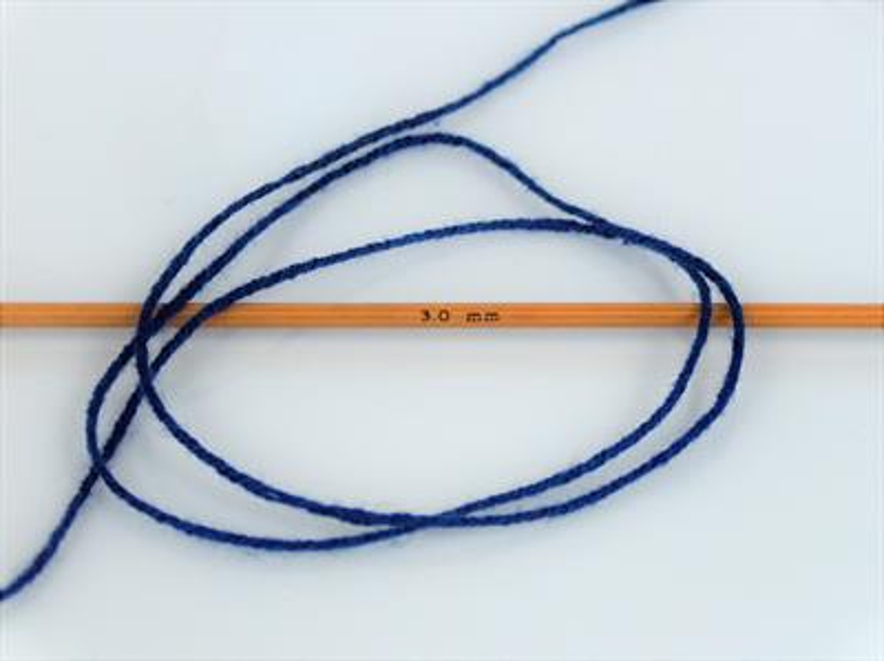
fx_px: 2525
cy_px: 330
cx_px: 442
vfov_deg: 14.9
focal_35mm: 99
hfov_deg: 19.9
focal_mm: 20.29
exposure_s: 1/166
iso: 200
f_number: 2.9
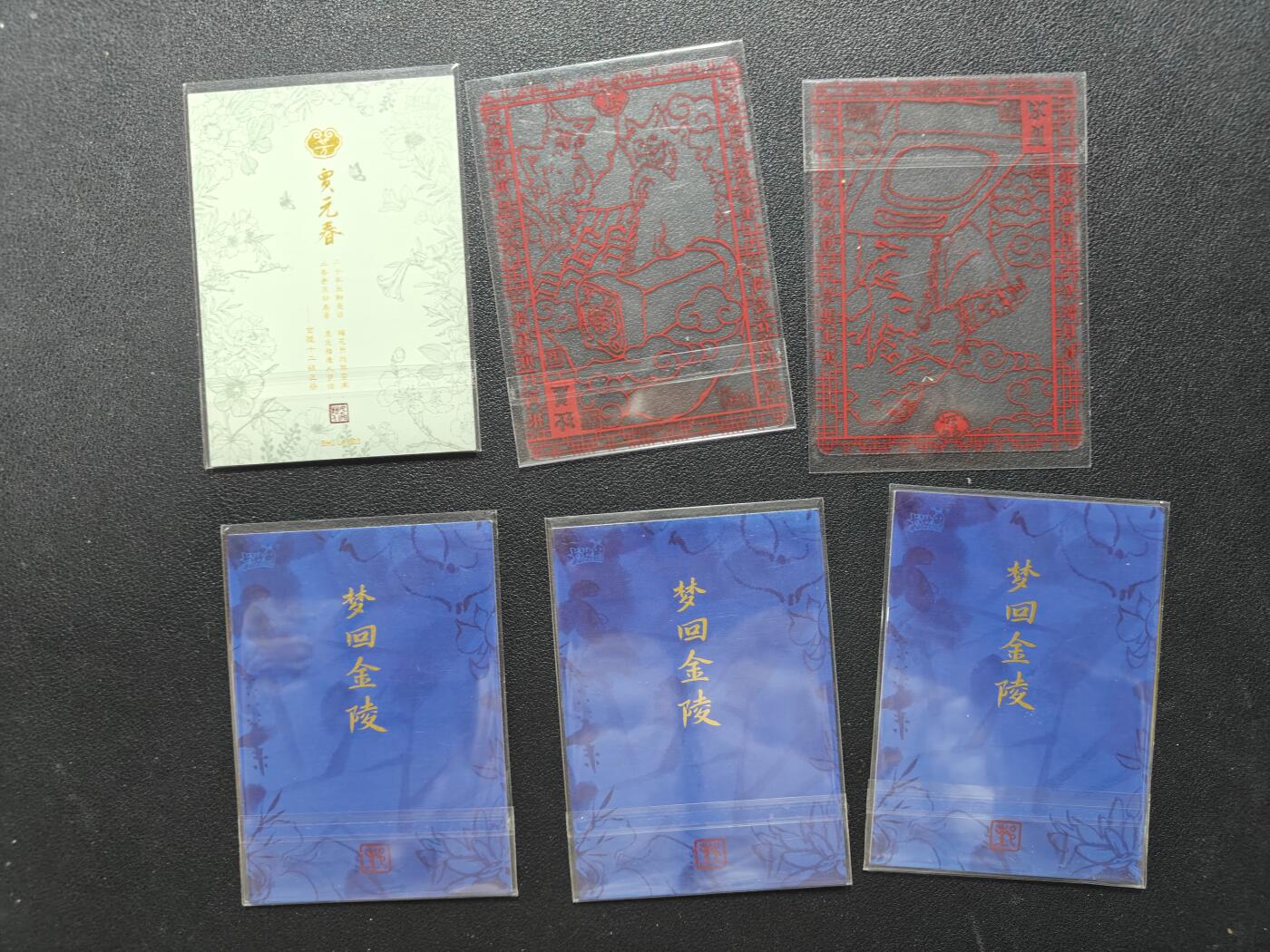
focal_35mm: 24
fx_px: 881
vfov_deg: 56.8
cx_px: 635
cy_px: 476
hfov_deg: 71.6
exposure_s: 1/33
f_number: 1.8
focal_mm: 5.59
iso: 200
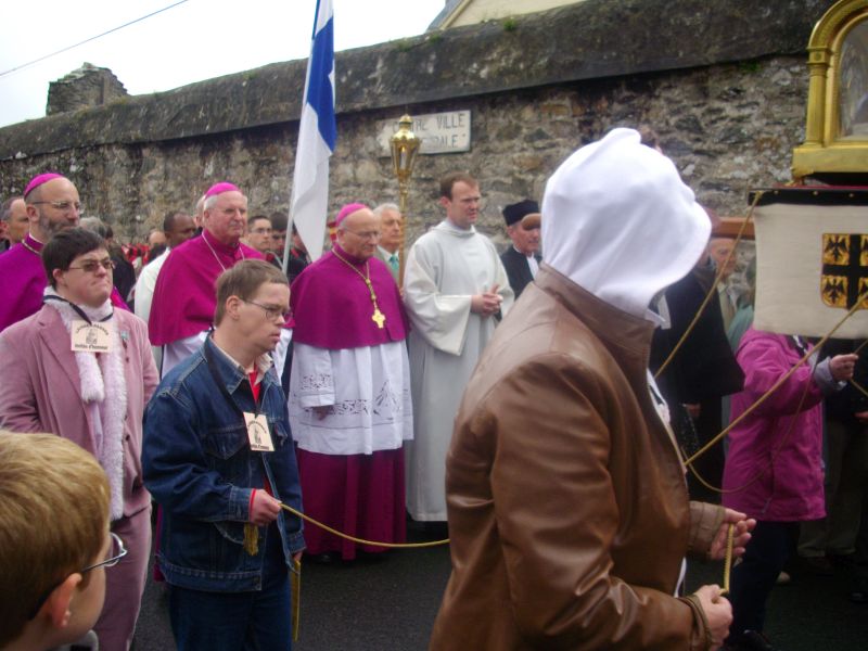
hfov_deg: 50.1
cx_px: 434
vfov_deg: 38.7
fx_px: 928
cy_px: 326
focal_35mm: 37
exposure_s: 1/160
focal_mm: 6.2
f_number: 5.6
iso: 100
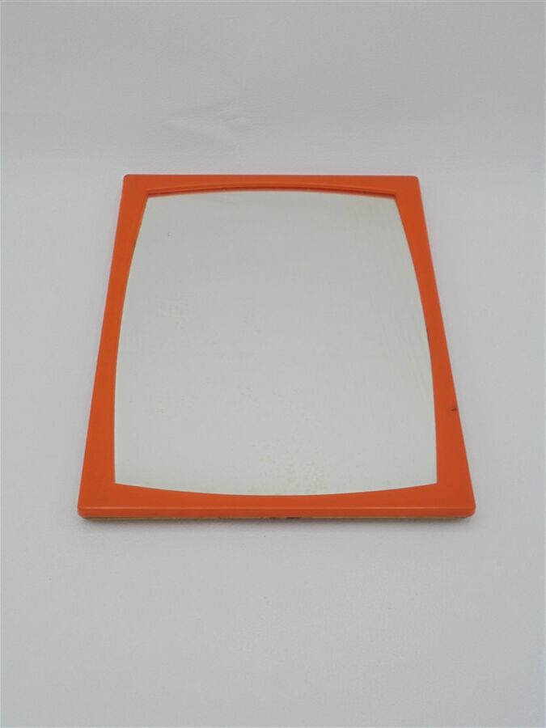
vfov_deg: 43.9
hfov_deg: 33.6
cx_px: 273
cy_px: 364
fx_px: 904
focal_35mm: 43
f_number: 4.5
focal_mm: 7.8
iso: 100
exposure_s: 1/40
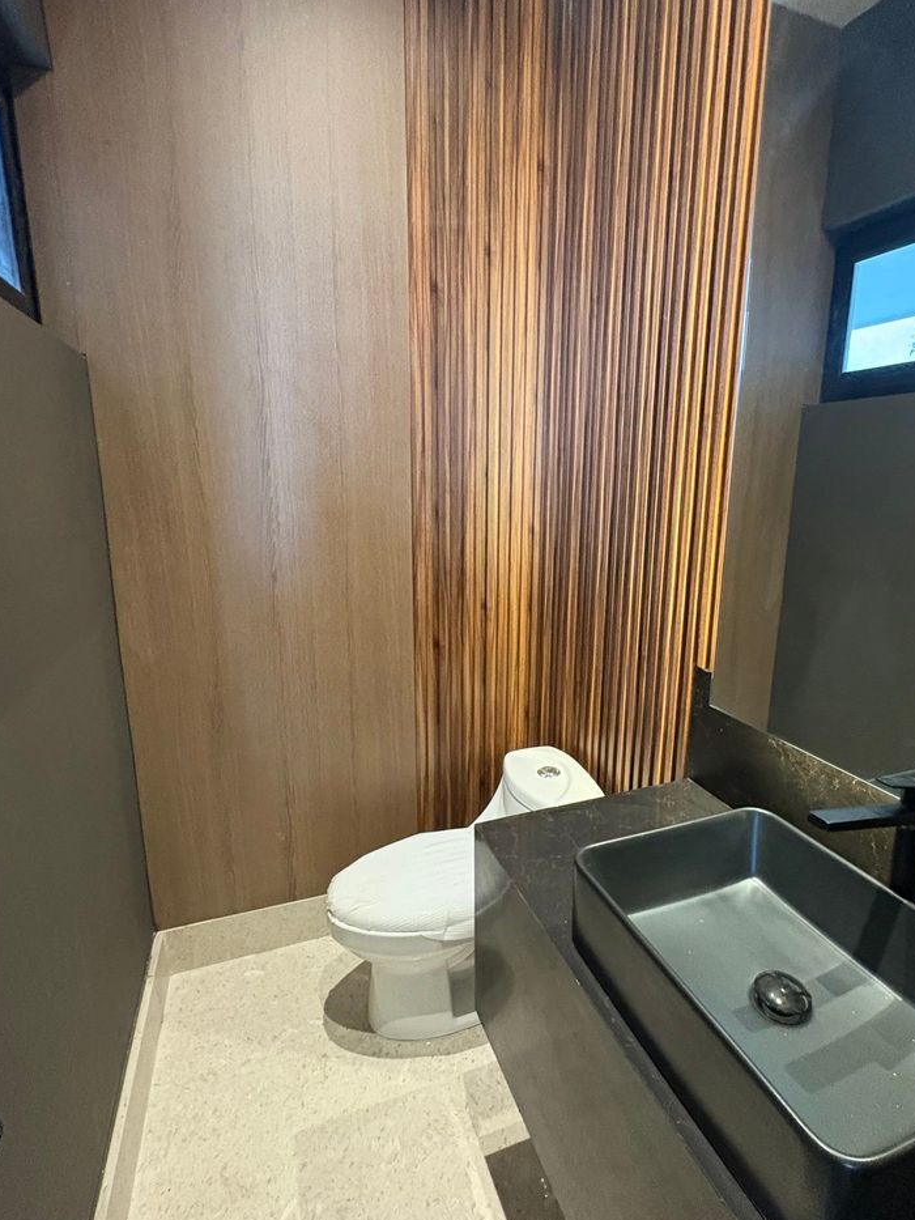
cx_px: 498
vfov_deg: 87.7
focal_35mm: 18
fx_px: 634
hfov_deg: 71.5
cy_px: 612
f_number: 2.2
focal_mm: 2.22
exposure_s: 1/60
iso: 800
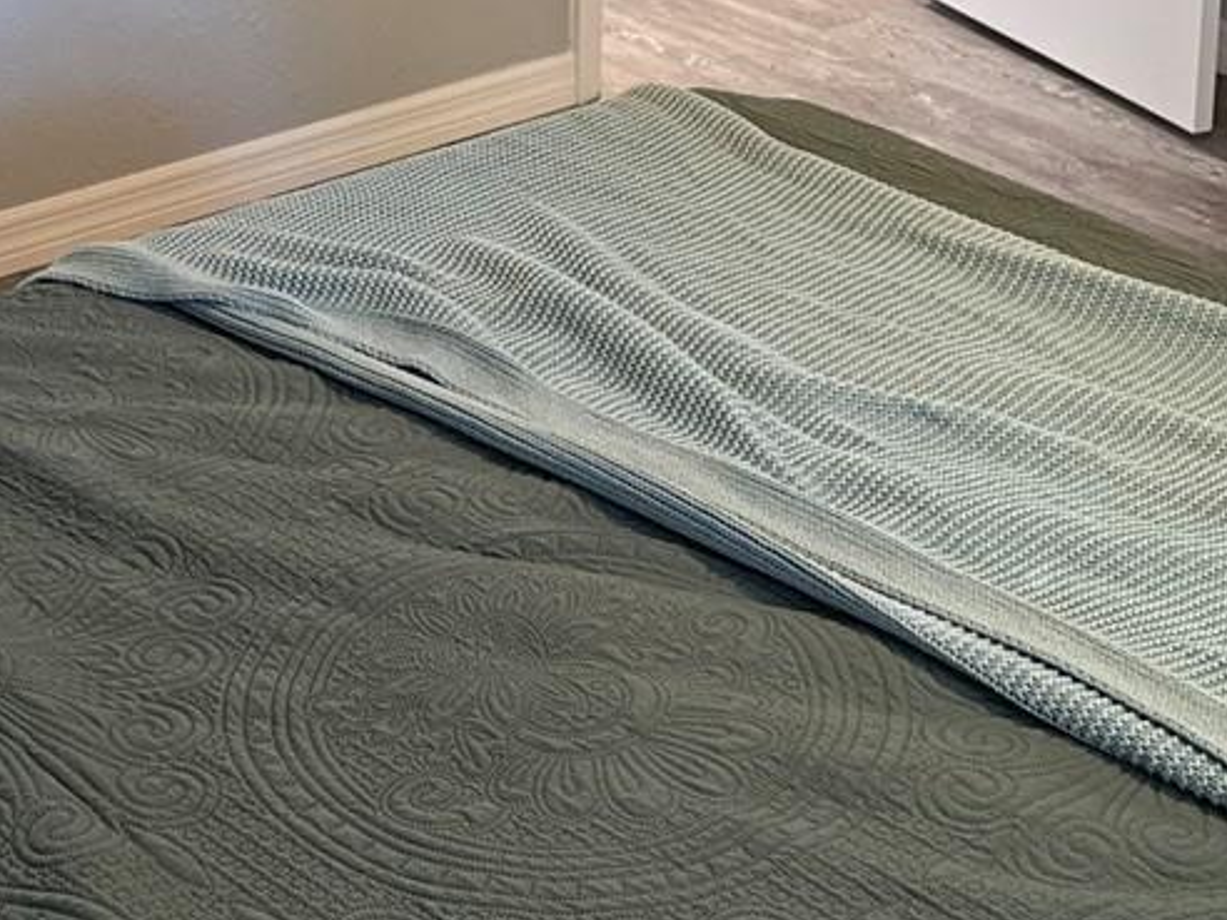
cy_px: -322
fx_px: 2765
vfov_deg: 17.6
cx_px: 870
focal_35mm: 78
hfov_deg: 24.8
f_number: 1.78
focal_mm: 6.76
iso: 200
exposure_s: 1/60
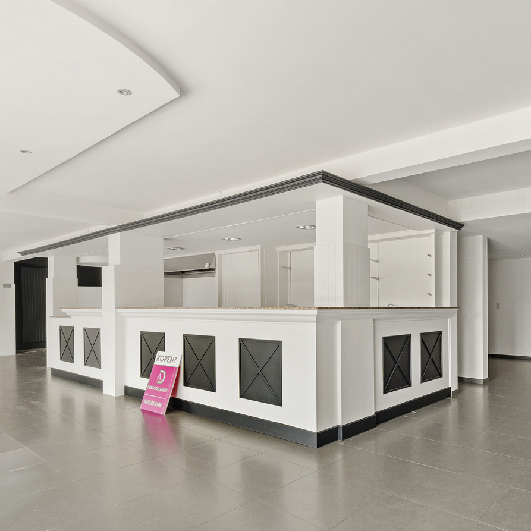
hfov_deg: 64.3
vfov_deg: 64.8
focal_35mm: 24
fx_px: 417
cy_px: 300
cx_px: 324
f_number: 11
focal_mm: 14
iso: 250
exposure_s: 1/3
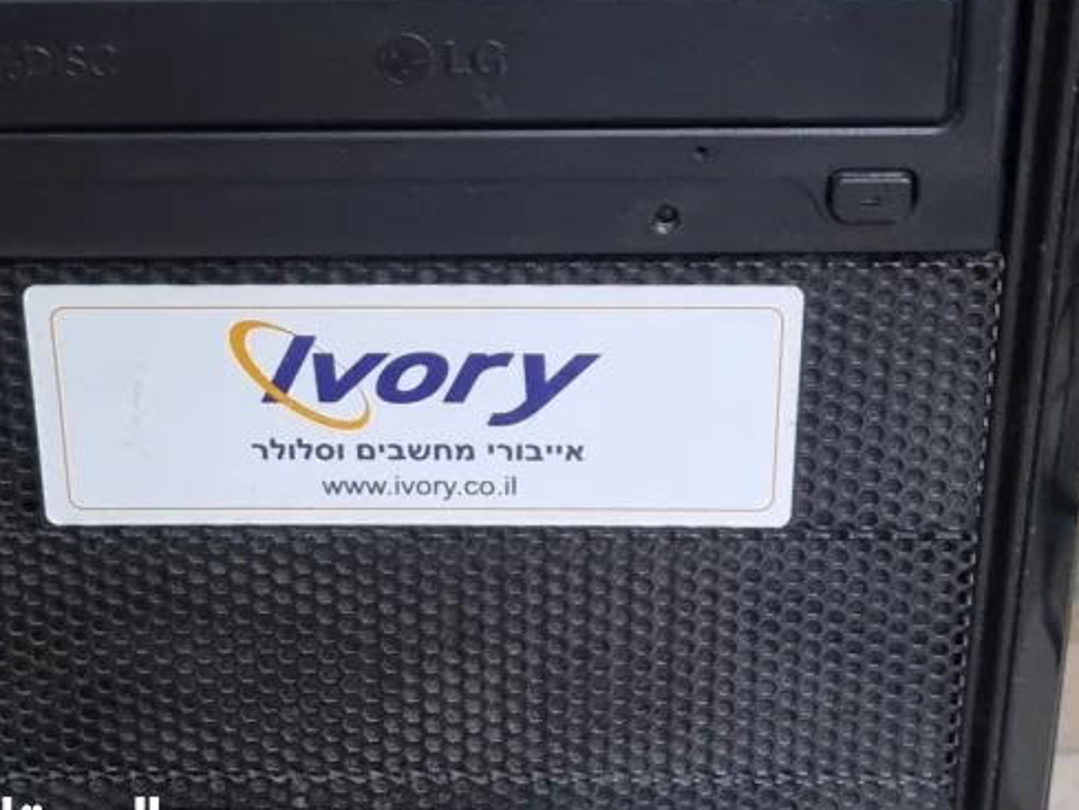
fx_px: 1060
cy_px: 428
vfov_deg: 41.8
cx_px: 490
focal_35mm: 34
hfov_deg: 53.9
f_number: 1.8
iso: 640
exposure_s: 1/33
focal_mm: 5.4
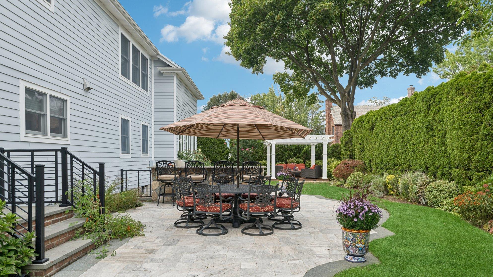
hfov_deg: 71.9
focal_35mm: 26
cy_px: 159
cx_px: 250
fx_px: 340
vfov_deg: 44.3
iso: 200
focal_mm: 24
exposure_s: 1/100
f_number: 9
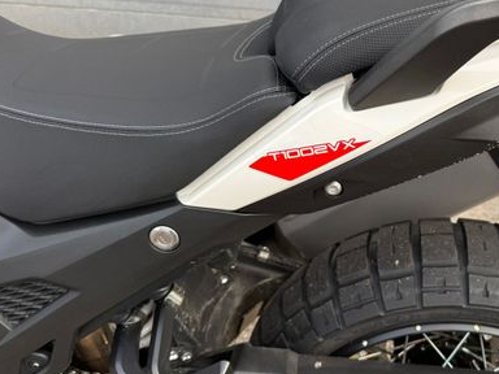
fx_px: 577
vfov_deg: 35.6
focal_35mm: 40
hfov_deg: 45.1
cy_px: 122
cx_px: 378
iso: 80
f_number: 1.78
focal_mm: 6.76
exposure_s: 1/484
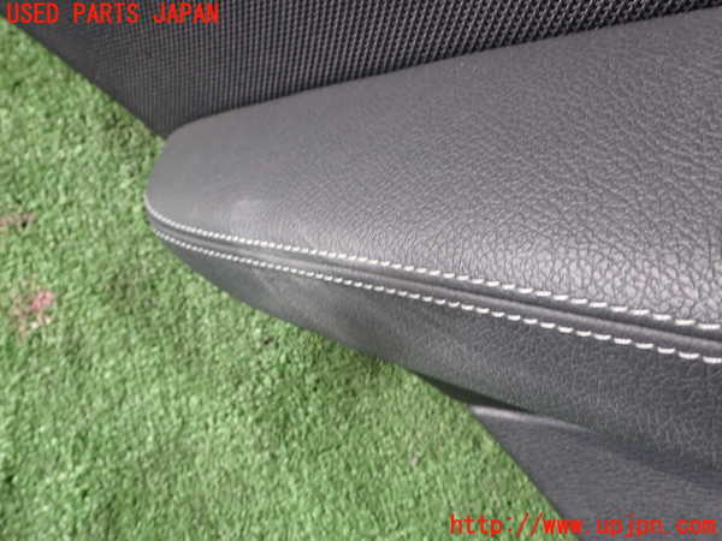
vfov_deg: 44.2
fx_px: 667
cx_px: 361
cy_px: 270
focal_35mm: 32
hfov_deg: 56.8
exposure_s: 1/60
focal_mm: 5.79
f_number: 3.2
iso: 100
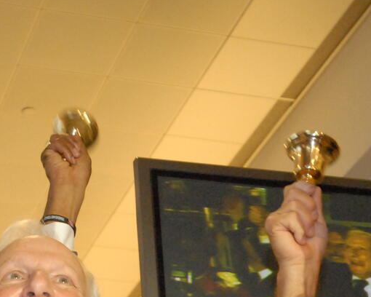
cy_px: 270
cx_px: 85
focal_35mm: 116
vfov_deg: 13.2
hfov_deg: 16.5
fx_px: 1274
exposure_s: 1/160
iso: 1250
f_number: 4
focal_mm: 26
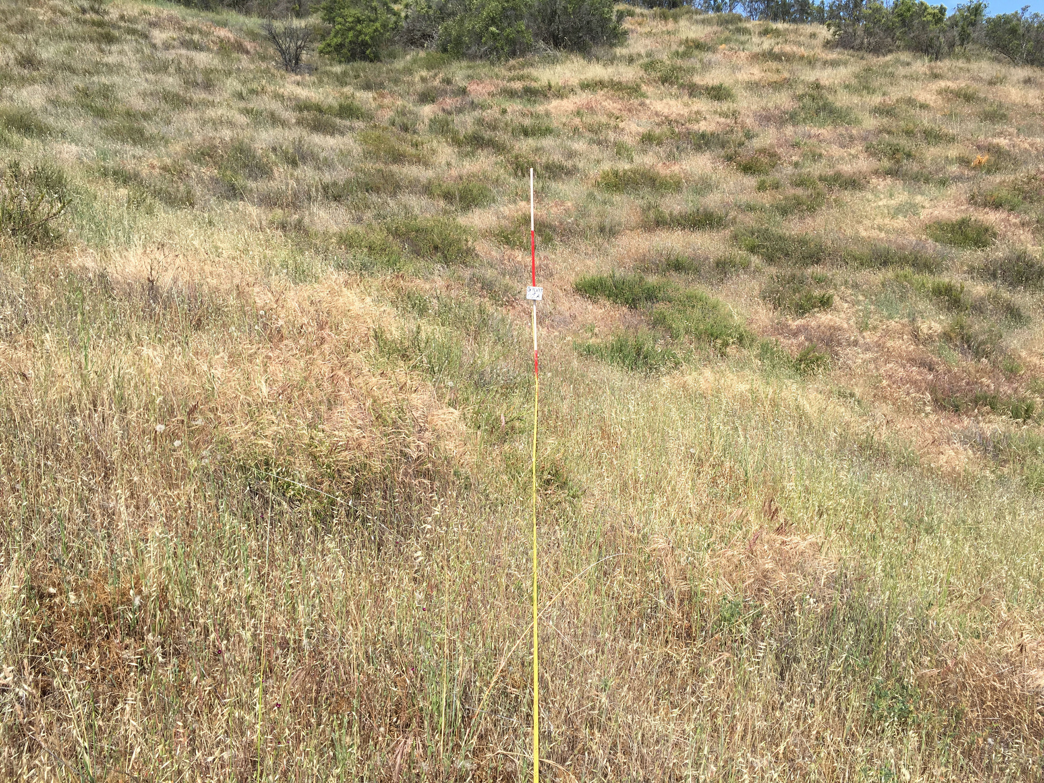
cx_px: 522
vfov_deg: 48.2
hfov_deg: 61.7
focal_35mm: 29
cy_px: 392
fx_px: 875
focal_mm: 4.15
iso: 25
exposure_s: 1/1000
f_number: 2.2
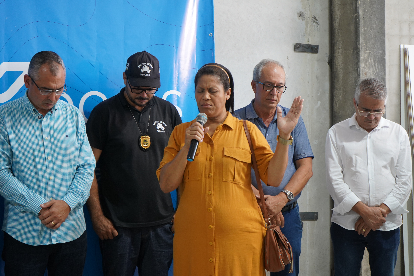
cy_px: 138
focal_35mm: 70
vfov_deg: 19.5
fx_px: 805
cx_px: 207
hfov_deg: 28.8
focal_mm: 70
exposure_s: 1/80
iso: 2000
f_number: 5.6
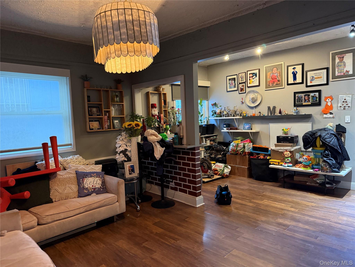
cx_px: 178
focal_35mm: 24
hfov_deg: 71.6
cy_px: 134
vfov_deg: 56.8
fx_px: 246
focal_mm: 6.76
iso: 640
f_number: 1.78
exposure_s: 1/40
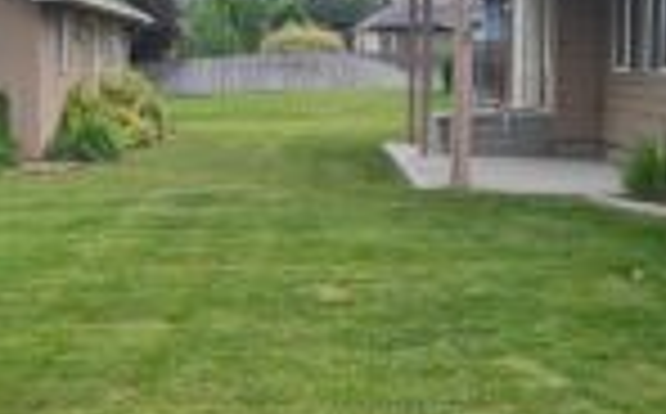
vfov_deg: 19.6
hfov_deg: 31.1
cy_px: 140
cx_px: 320
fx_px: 1196
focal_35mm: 66
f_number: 1.8
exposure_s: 1/662
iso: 25
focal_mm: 5.4
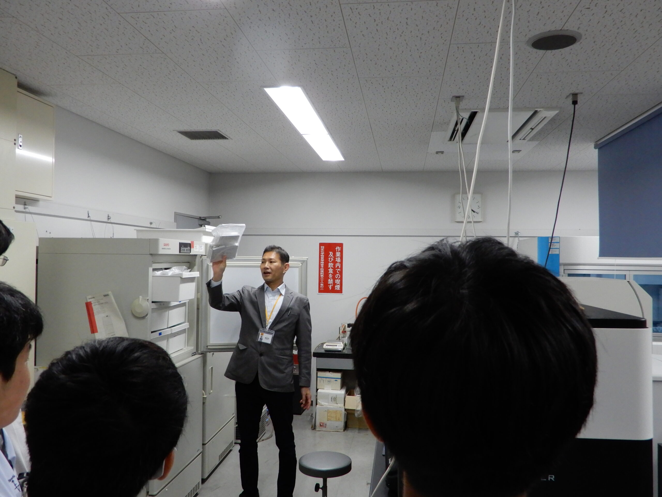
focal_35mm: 30
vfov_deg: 46.8
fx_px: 574
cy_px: 248
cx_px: 331
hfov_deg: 60.0
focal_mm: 5.4
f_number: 3.5
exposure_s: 1/30
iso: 125
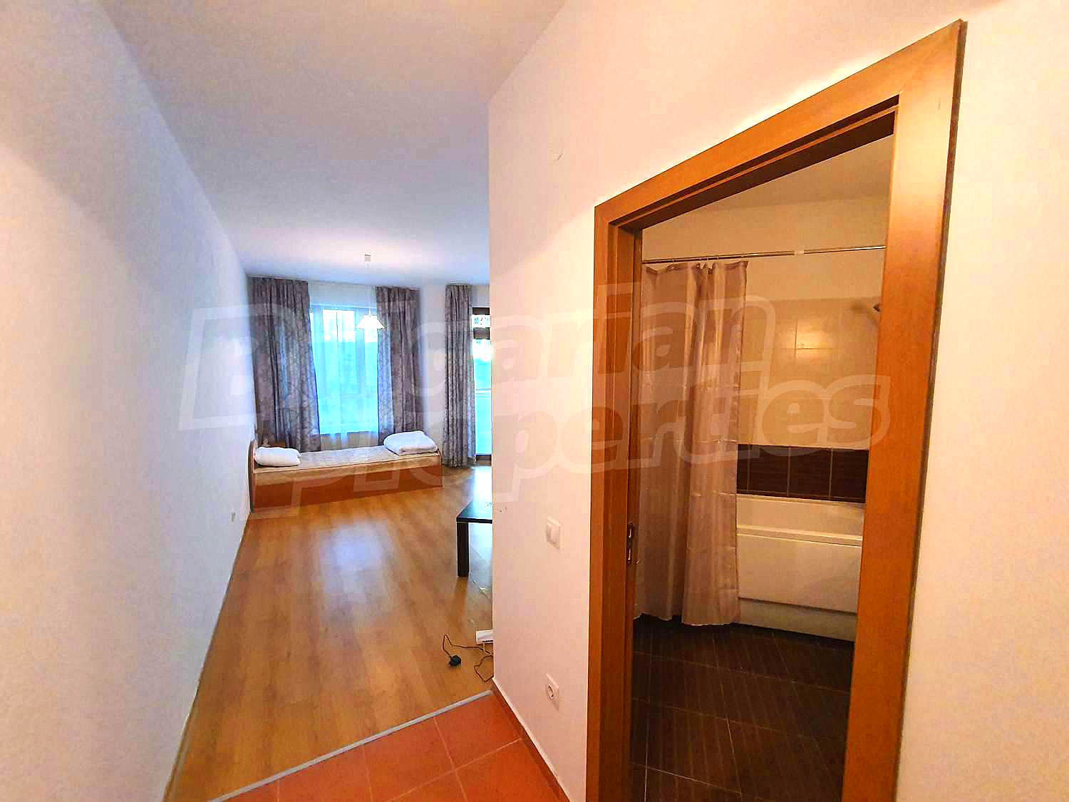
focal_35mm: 13
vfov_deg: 89.9
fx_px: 401
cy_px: 401
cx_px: 534
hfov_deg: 106.2
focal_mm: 1.8
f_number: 2.2
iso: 400
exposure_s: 1/50
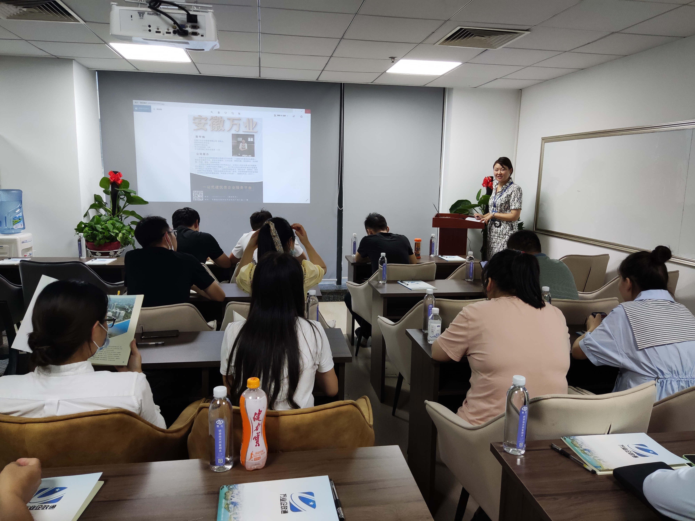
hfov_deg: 69.4
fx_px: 502
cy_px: 260
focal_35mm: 25
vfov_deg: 54.9
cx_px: 348
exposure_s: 1/60
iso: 339
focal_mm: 4.71
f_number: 1.79
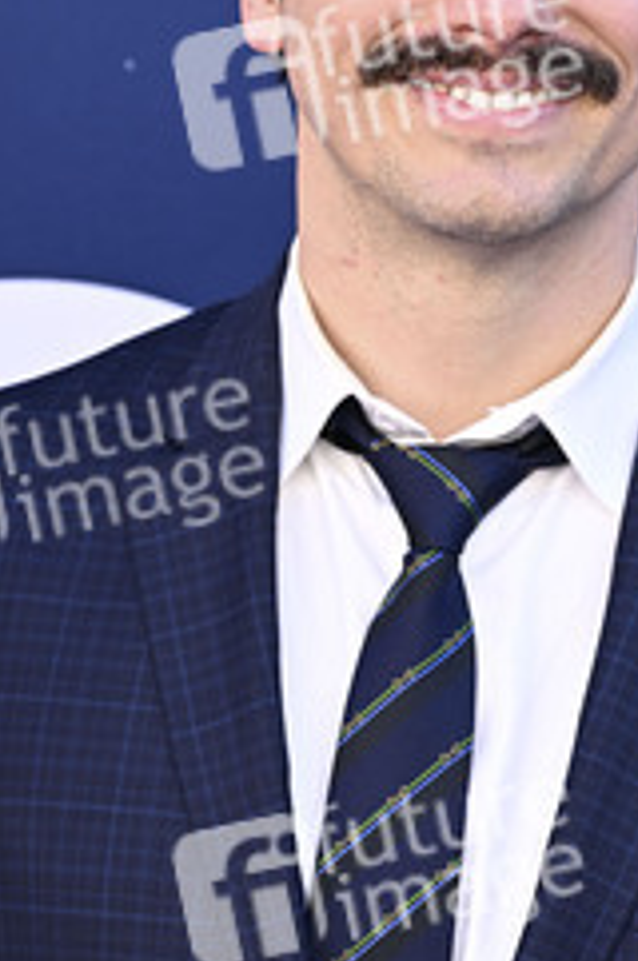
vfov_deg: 12.0
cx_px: 494
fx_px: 4559
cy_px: 275
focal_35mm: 171
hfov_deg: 8.0
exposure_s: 1/200
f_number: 5.6
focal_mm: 103
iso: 320
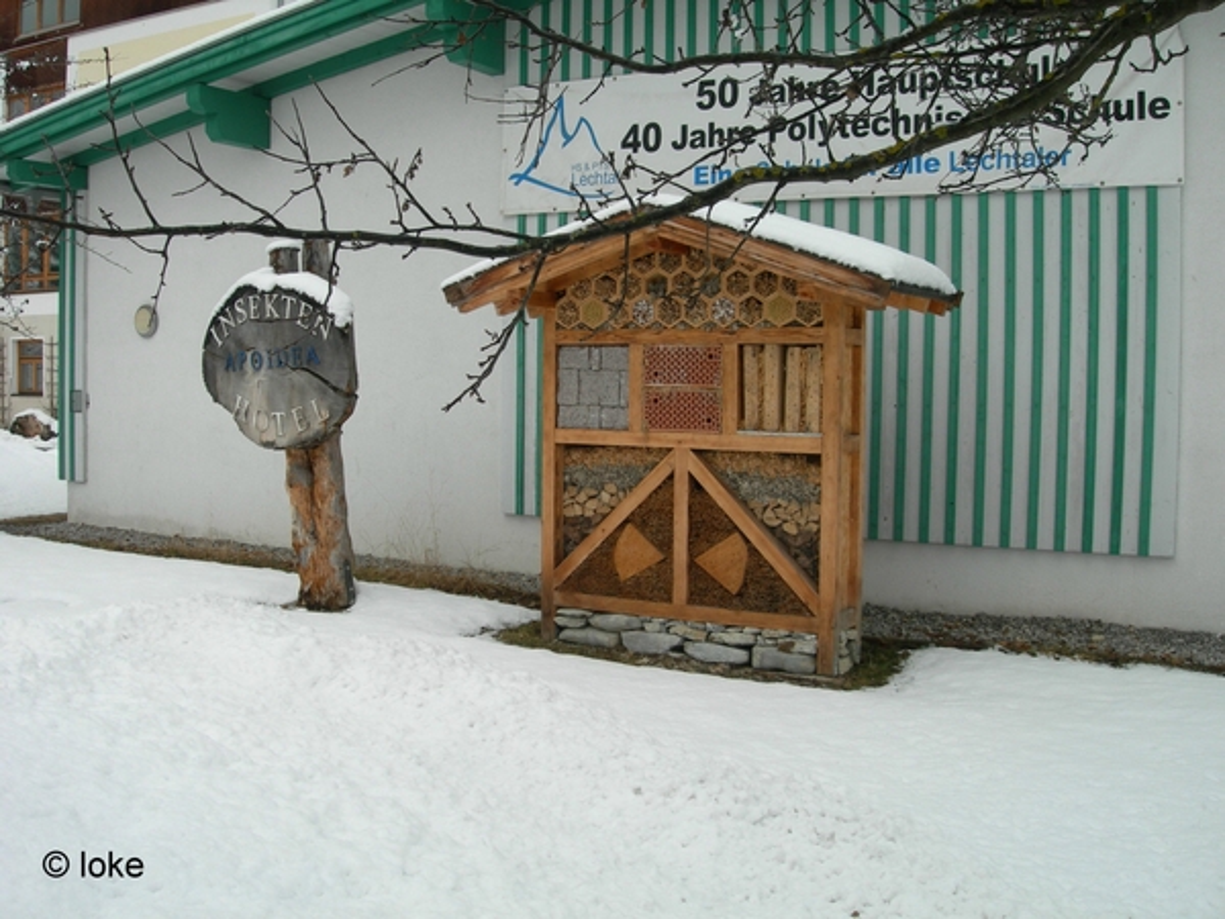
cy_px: 460
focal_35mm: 38
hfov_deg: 49.0
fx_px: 1345
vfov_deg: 37.7
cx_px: 612
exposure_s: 1/363
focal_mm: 7.8
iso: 50
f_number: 4.8
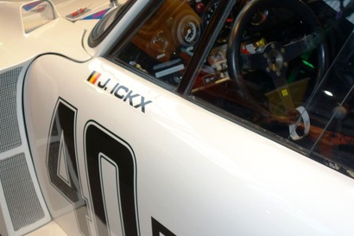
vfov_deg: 21.5
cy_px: 105
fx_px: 619
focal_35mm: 63
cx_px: 165
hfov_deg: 31.9
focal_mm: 15.82
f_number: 3.2
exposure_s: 1/50
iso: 125
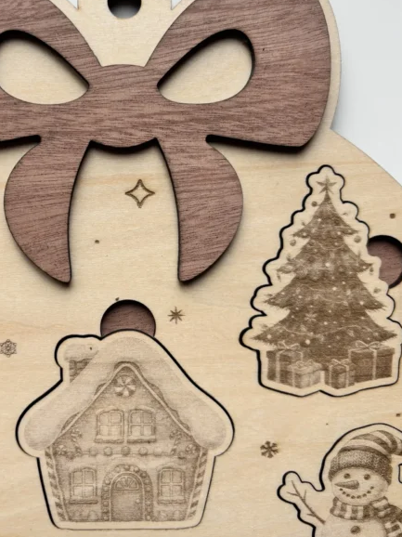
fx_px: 558
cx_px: 136
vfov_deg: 51.1
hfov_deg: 39.2
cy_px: 216
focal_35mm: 36
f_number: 1.6
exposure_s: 1/287
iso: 50
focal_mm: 5.96
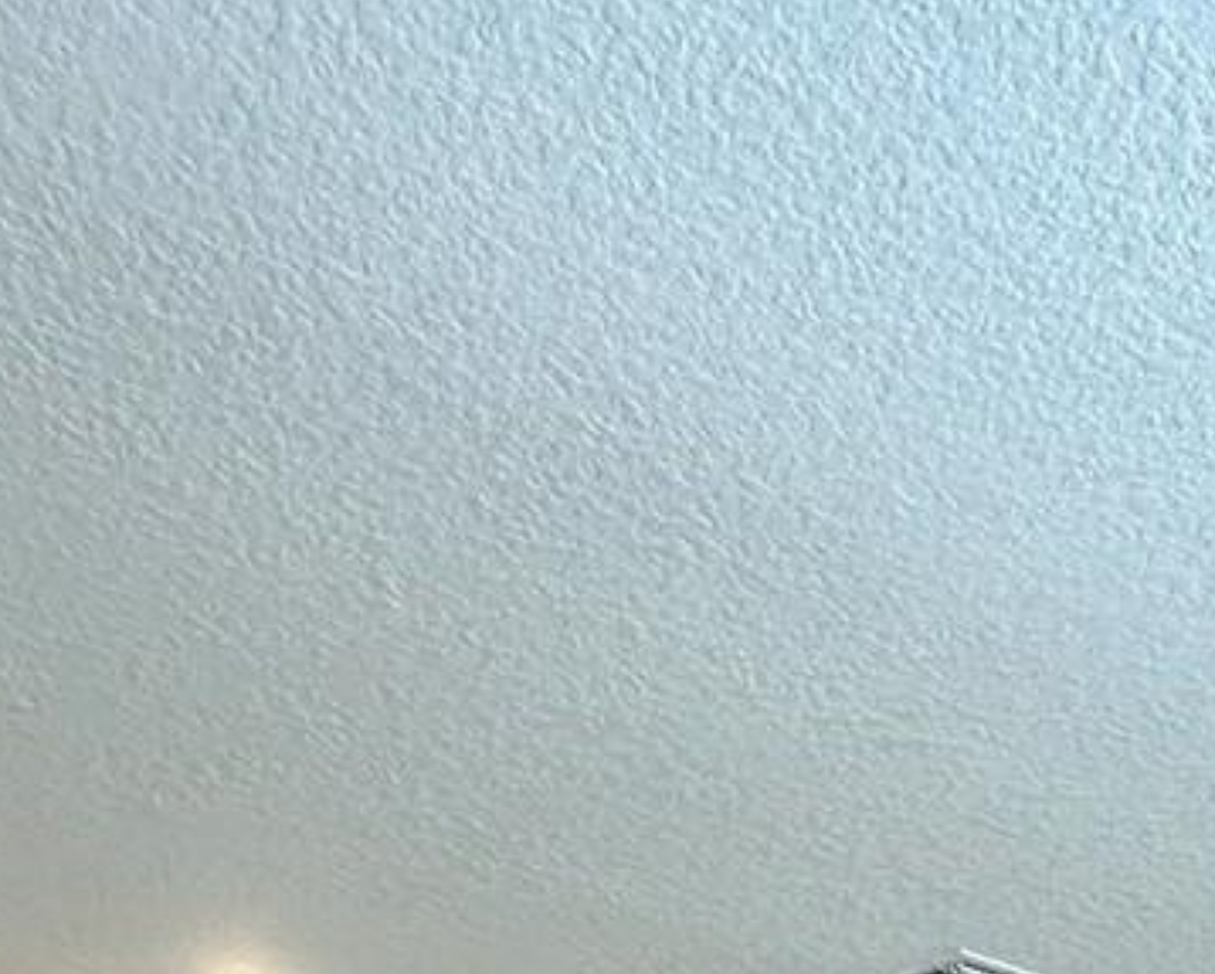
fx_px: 2195
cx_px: 1147
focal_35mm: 61
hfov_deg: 29.4
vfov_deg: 19.4
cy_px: 1707
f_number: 2.2
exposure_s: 1/60
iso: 160
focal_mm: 2.22
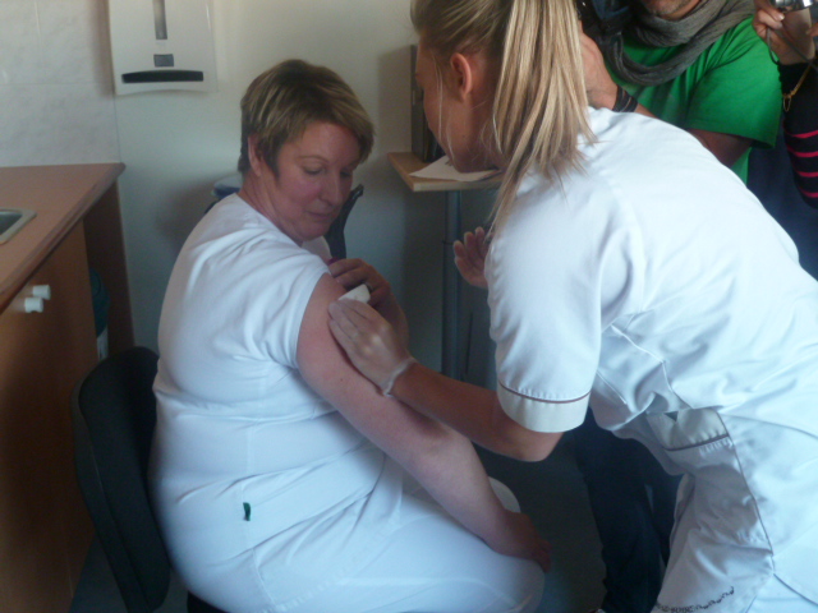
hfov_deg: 46.8
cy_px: 306
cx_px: 409
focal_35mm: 40
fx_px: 945
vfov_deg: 36.0
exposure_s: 1/30
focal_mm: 6.5
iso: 320
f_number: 3.6
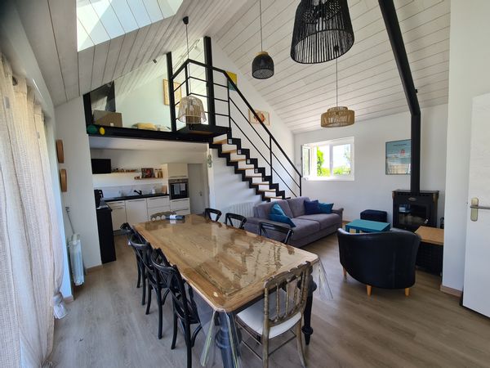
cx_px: 245
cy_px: 184
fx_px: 184
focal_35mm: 13
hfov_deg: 106.2
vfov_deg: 89.9
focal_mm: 2.2
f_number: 2.2
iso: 50
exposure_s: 1/100
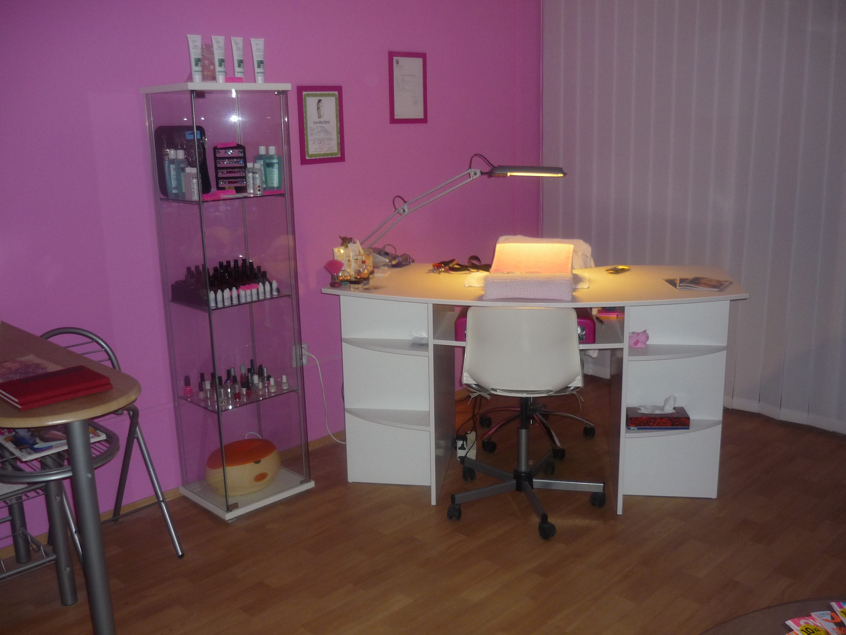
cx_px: 423
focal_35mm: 33
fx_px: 807
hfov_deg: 55.4
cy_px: 318
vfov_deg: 42.9
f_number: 2.8
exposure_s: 1/30
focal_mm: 5.5
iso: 160
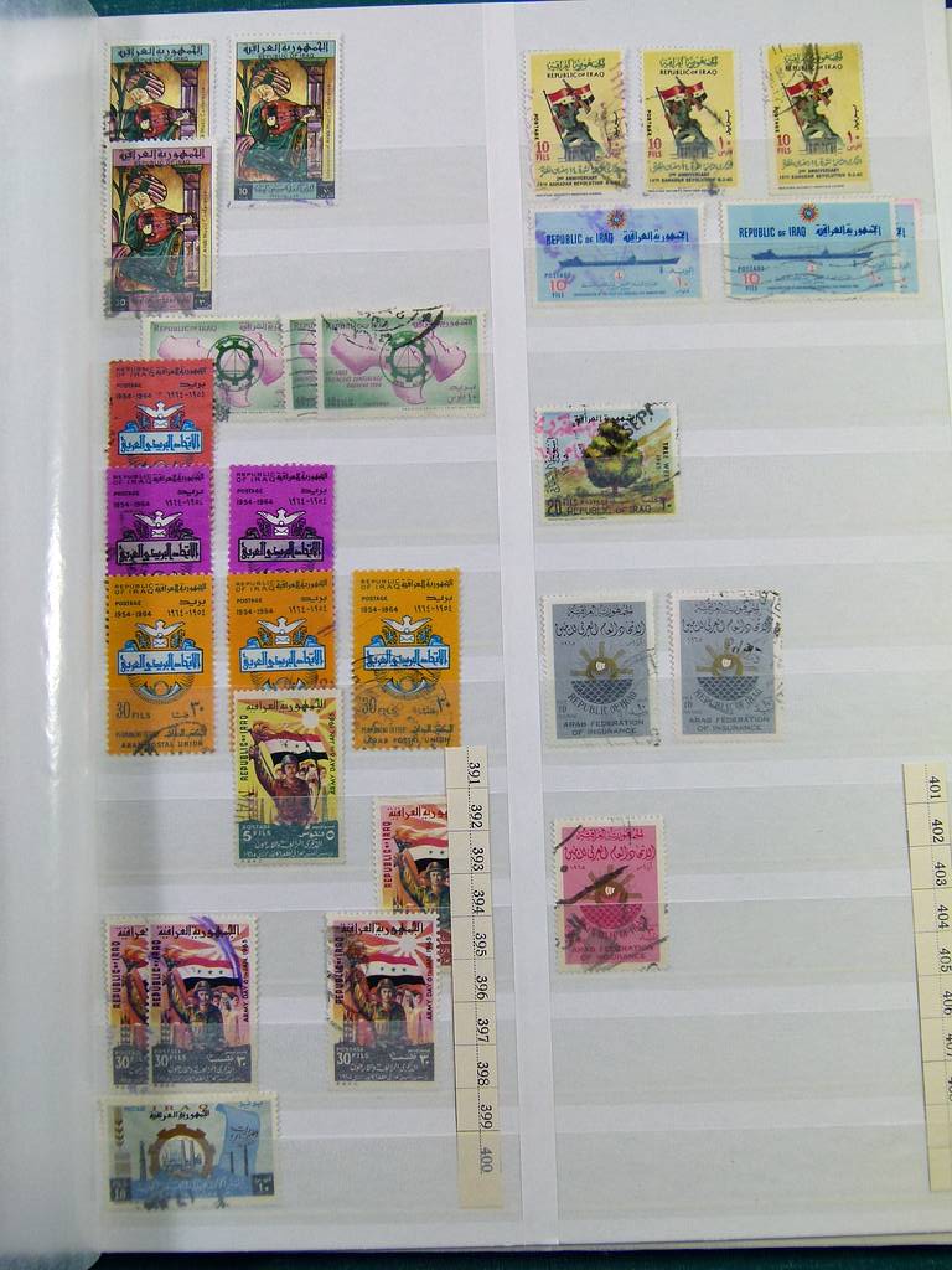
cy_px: 635
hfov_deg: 36.8
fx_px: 1430
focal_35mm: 39
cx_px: 476
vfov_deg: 47.9
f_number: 3.6
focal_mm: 7
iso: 100
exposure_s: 1/100
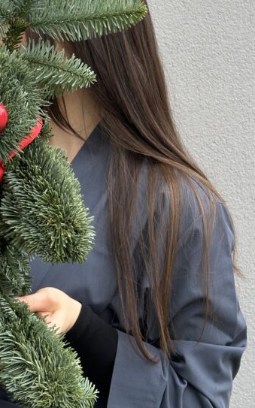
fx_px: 1068
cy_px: 123
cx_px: 32
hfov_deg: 13.5
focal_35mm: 96
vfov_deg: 21.5
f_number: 1.78
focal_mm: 6.86
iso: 64
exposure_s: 1/213
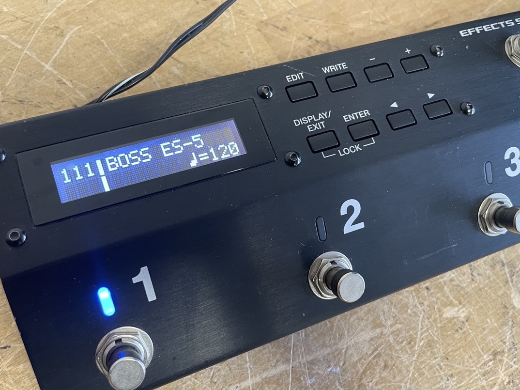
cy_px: 209
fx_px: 466
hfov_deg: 58.4
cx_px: 256
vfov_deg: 45.4
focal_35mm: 31
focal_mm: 4.2
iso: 200
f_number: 1.6
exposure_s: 1/50
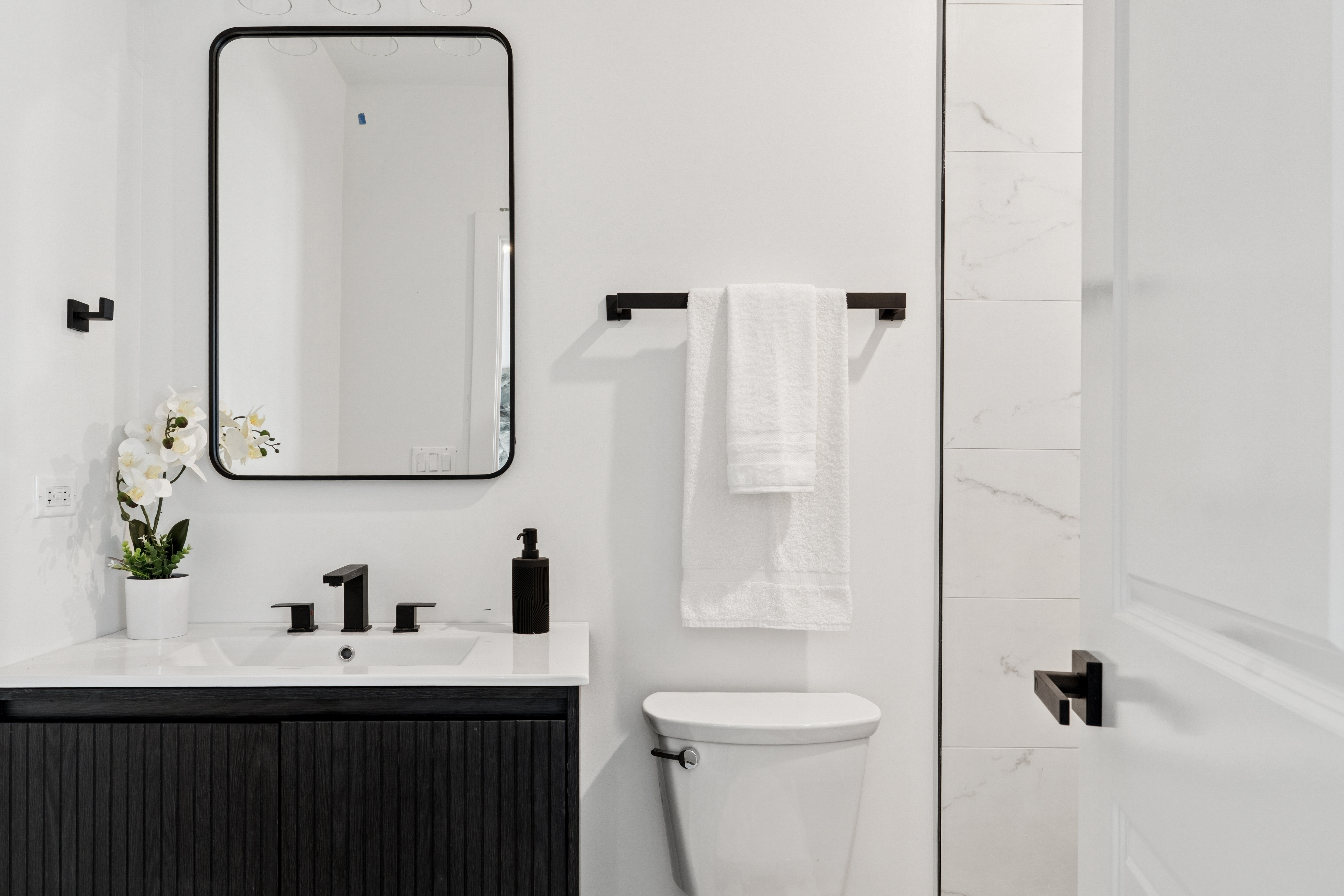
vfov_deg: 57.1
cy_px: 502
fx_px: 821
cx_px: 613
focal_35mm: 22
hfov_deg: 78.4
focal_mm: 16
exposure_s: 1/8
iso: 200
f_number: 8
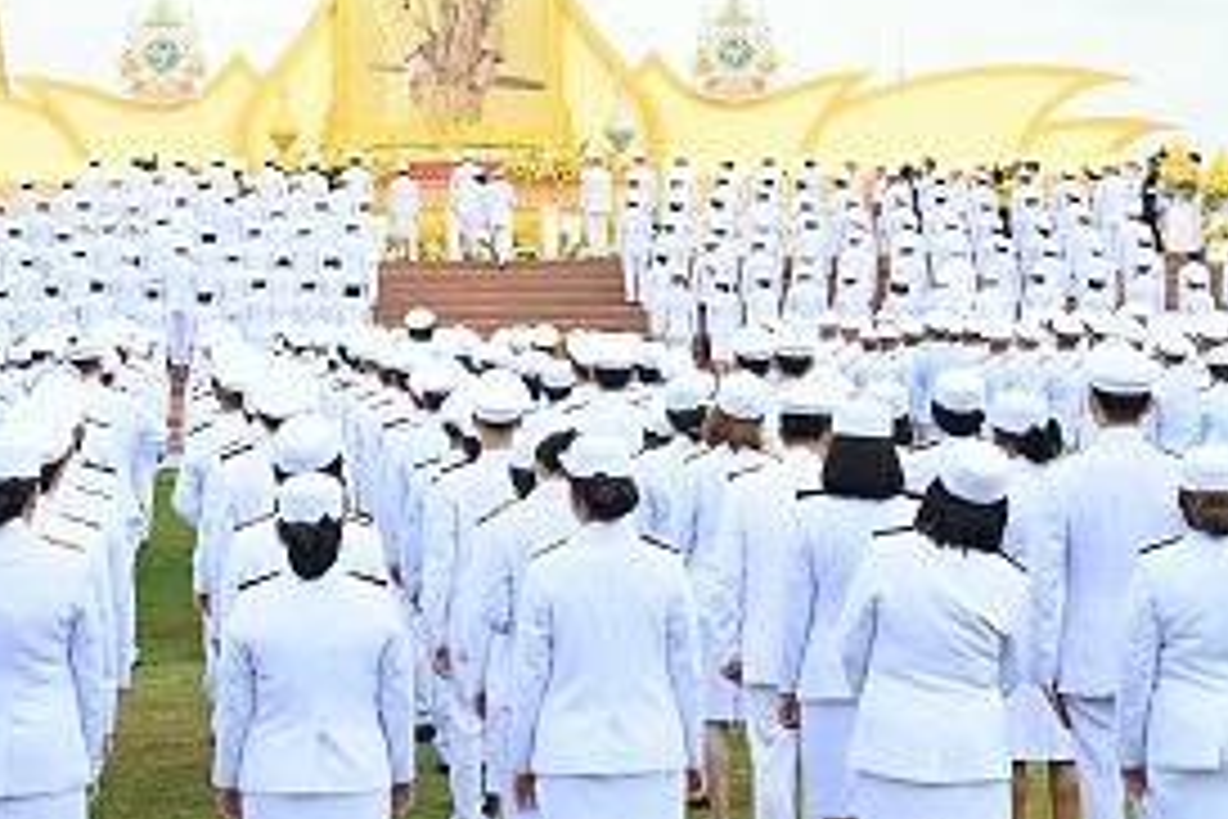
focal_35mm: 92
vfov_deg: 14.7
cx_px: 412
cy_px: 52
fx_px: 3138
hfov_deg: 22.1
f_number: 8
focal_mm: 46
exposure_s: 1/80
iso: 320
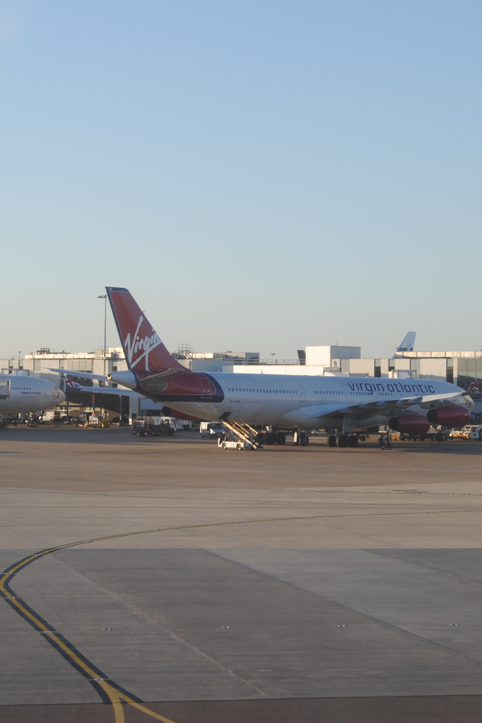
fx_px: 1908
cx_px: 233
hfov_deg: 14.4
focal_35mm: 95
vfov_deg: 21.5
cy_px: 359
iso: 100
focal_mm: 42
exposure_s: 1/200
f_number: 7.1
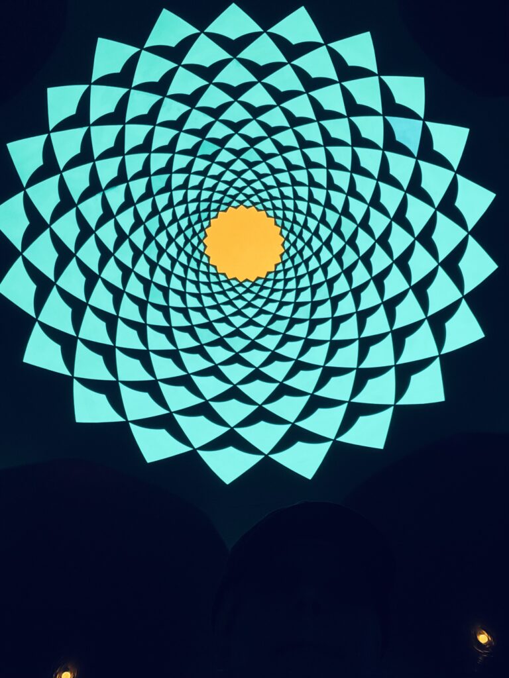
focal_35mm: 30
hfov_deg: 46.8
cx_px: 254
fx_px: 588
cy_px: 339
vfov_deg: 60.0
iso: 25
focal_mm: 2.71
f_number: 2.2
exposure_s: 1/220
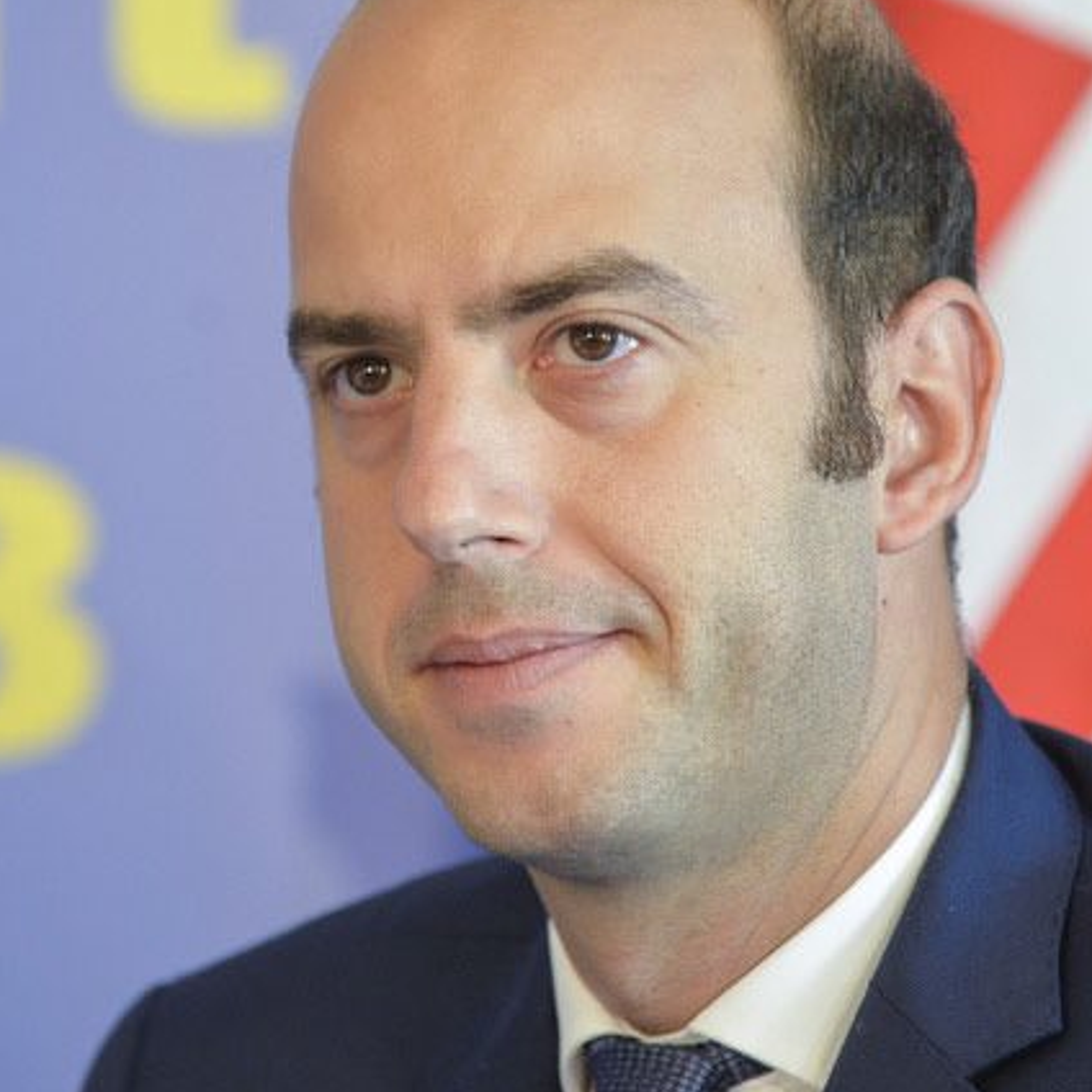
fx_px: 11457
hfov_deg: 5.5
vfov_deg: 5.5
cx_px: 804
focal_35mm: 321
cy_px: 509
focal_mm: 200
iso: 2000
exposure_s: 1/320
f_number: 4
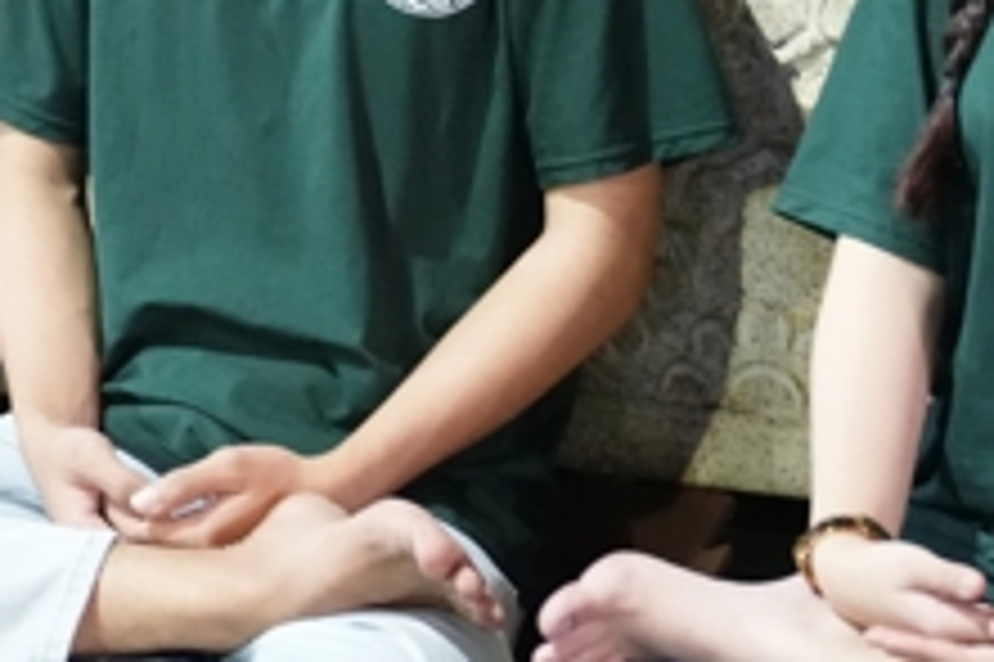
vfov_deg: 5.7
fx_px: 6566
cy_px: -83
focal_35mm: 238
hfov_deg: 8.7
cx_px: 387
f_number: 2.8
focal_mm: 81
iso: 12800
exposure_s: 1/100
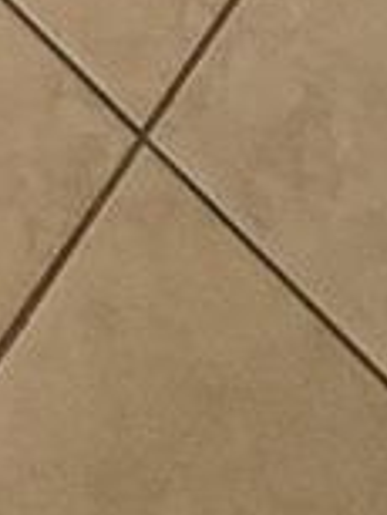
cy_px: -1420
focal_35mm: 110
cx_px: -437
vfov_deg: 8.8
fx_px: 1637
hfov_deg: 11.8
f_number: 2.2
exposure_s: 1/60
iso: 160
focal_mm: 2.22
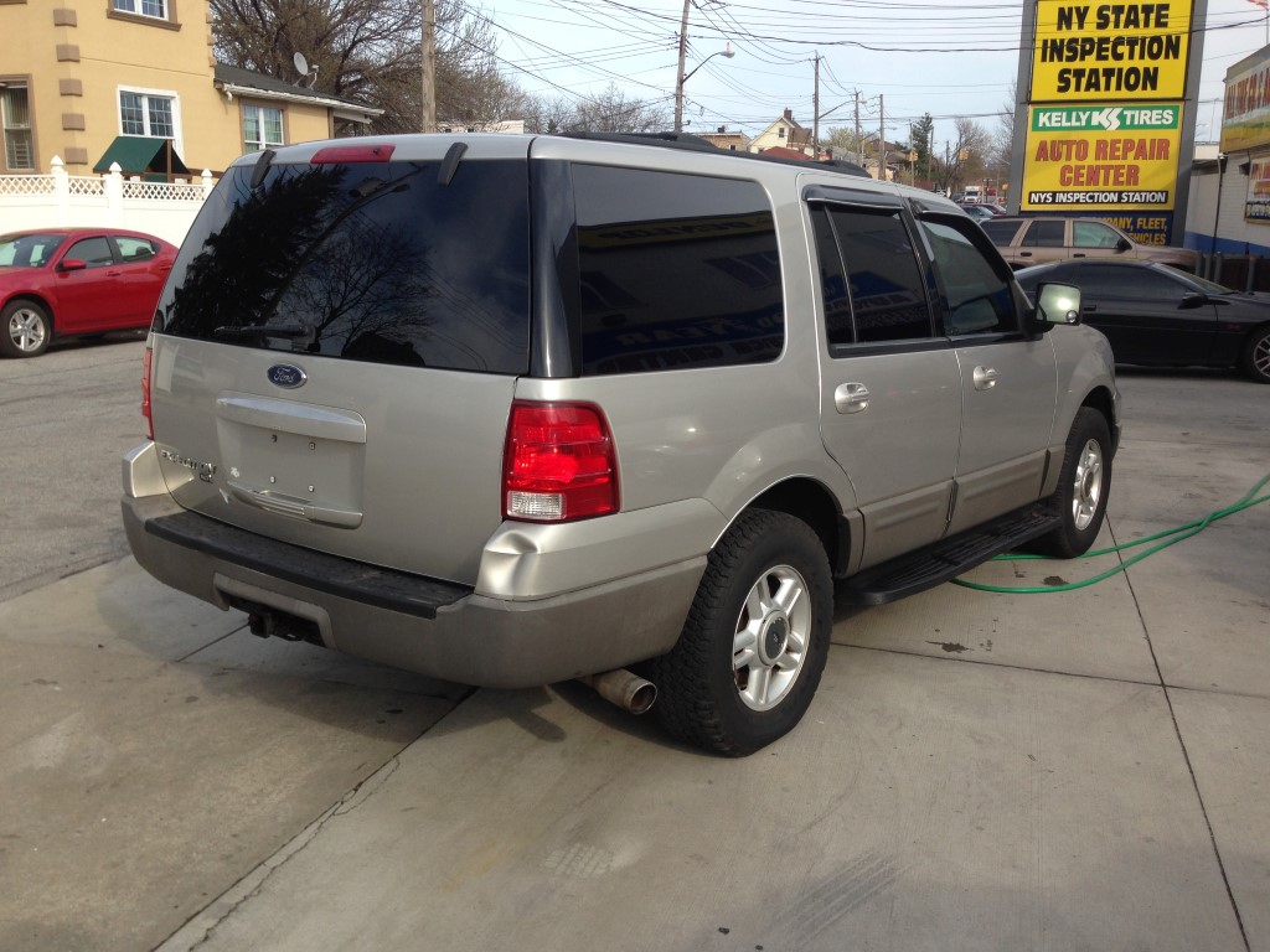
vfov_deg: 42.9
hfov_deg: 55.4
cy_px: 476
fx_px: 1211
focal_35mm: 33
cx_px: 635
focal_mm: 4.12
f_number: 2.4
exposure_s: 1/713
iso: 50
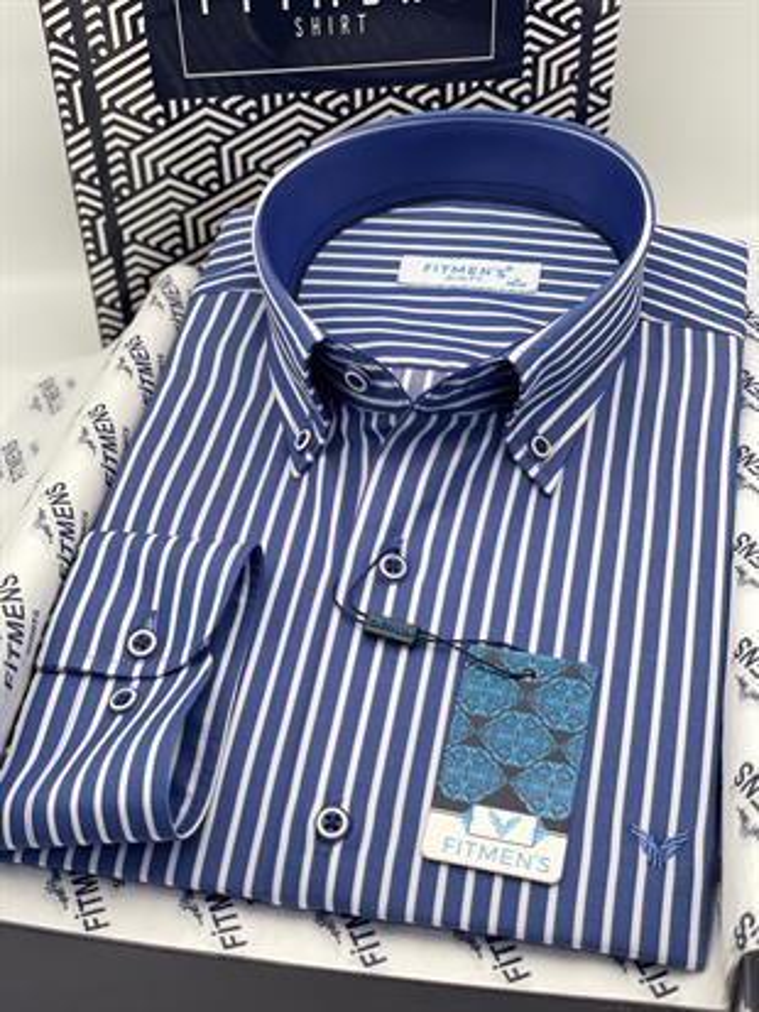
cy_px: 506
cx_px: 380
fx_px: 1519
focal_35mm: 52
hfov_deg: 28.0
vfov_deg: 36.8
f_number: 2
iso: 40
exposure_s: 1/122
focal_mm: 6
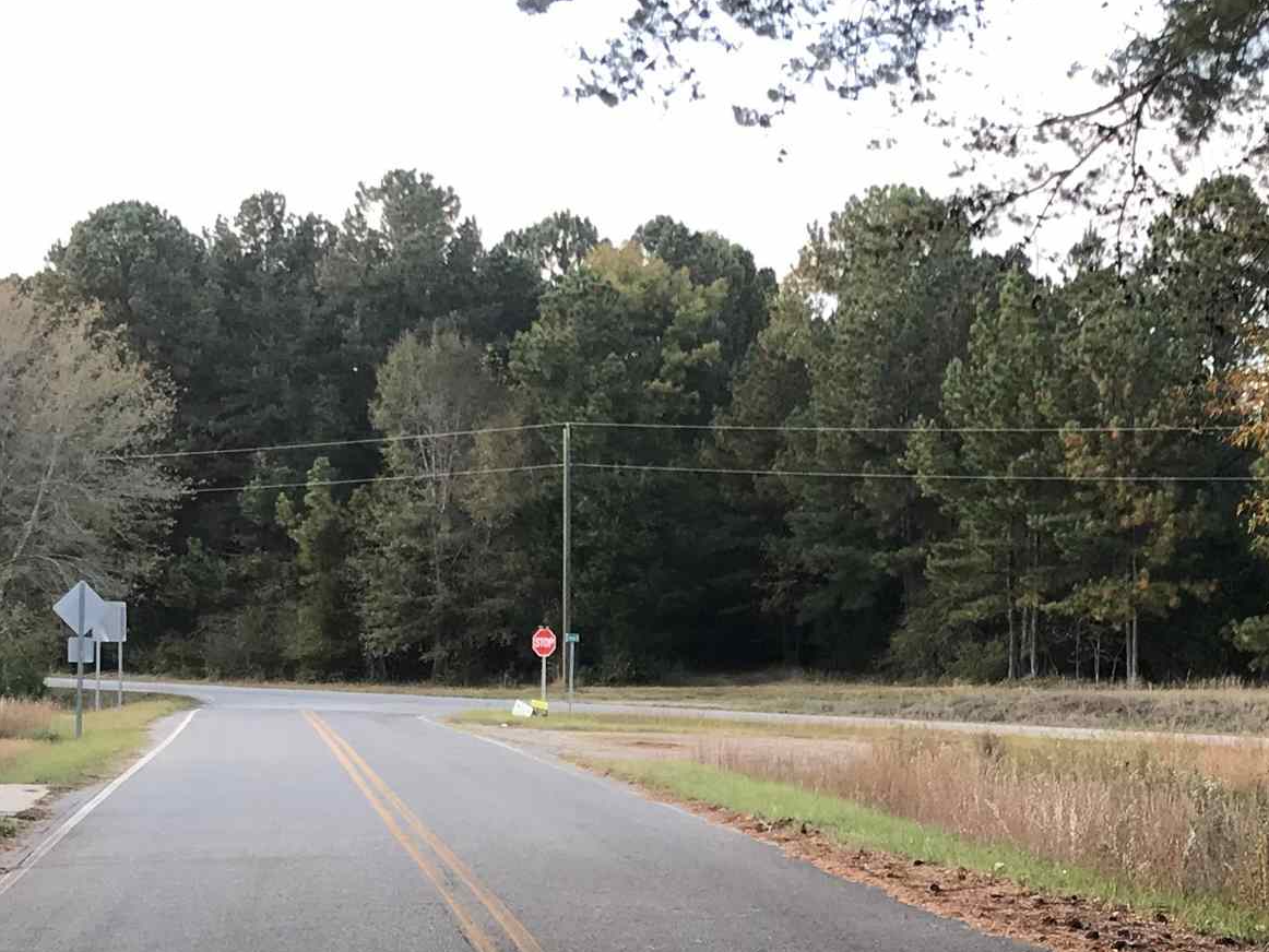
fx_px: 2713
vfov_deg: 19.7
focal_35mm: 74
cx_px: 890
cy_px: 747
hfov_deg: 26.1
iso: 20
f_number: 1.8
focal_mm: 3.99
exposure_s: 1/127
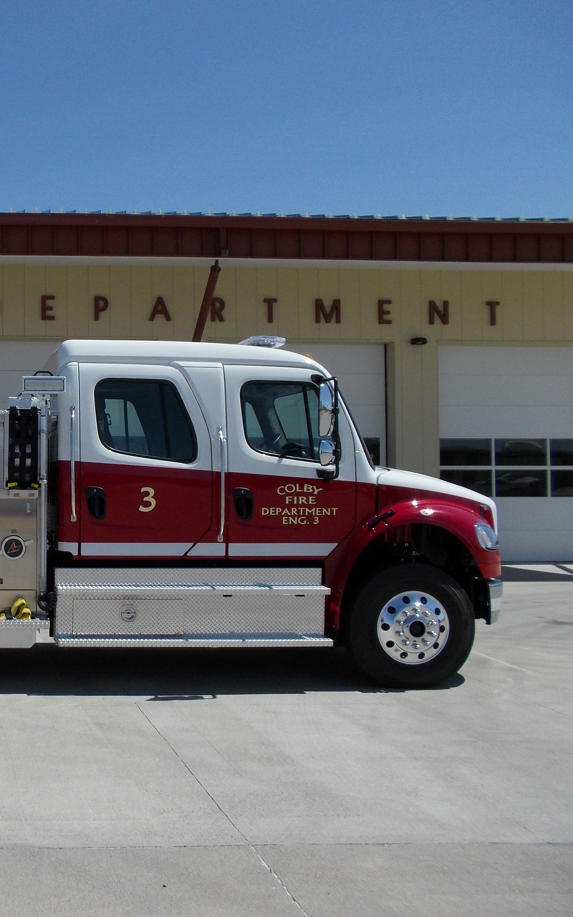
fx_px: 1049
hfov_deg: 28.0
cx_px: -51
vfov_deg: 47.2
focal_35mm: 42
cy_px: 464
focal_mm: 4.1
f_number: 3.3
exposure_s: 1/1250
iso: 80
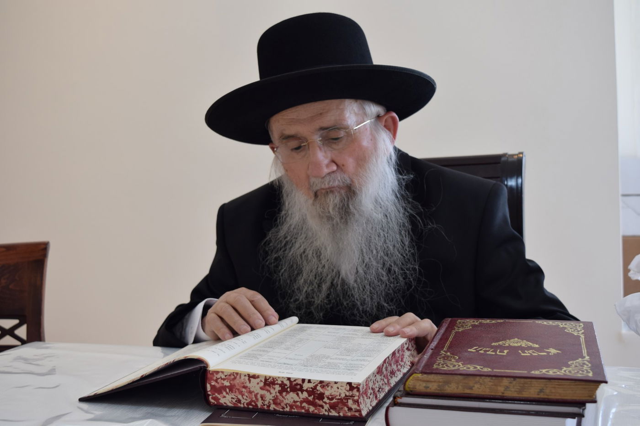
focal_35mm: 45
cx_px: 320
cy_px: 213
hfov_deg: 43.6
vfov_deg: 29.9
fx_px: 800
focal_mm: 30
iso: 400
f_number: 5.6
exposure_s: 1/125
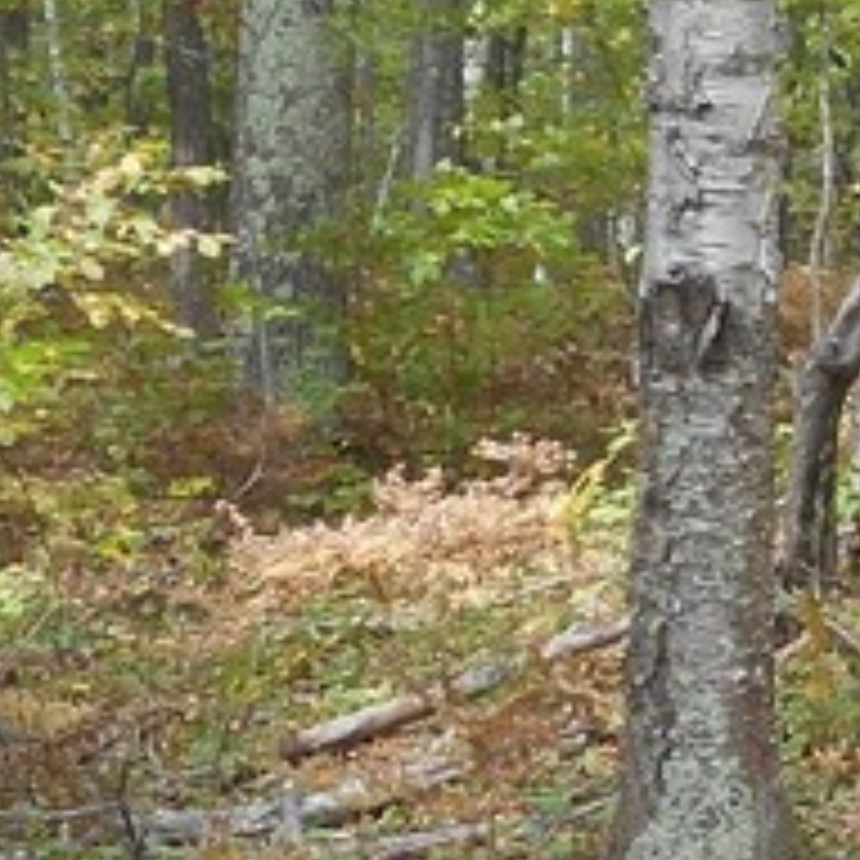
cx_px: 1576
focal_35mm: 139
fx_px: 3907
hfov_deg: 11.6
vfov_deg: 12.5
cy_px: 311
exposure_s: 1/40
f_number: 3.7
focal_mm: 4.5
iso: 80
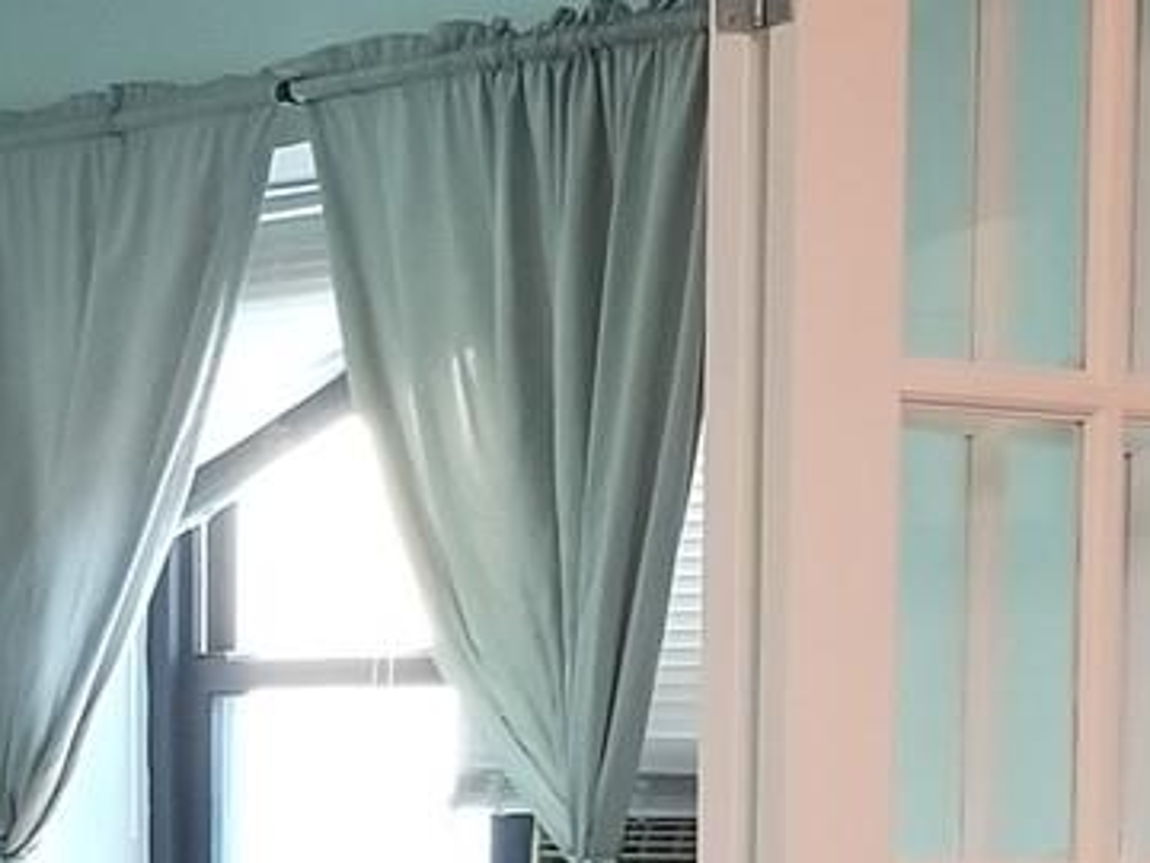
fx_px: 4917
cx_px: 888
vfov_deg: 9.8
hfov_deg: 13.3
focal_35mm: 148
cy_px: 1227
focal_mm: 4.25
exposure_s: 1/24
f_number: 1.7
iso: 250
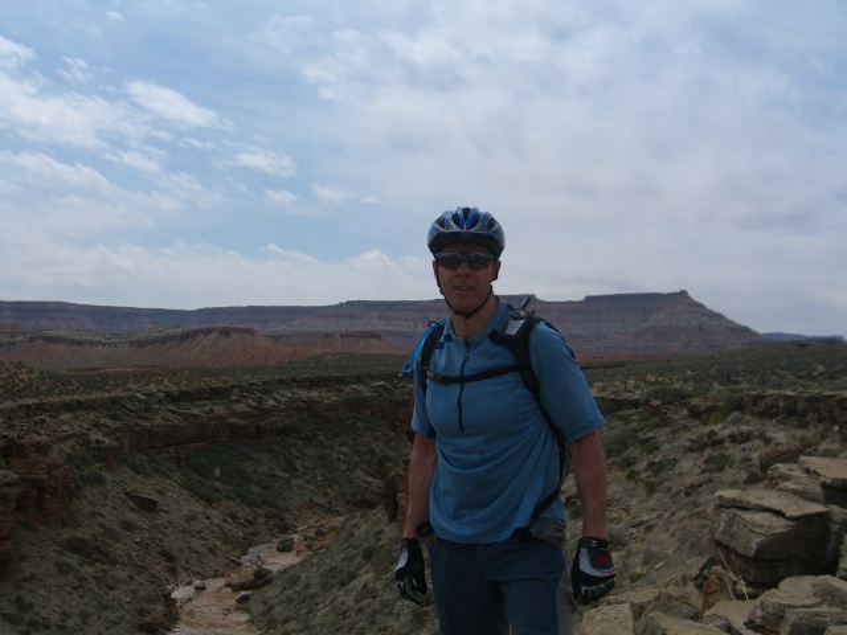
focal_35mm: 38
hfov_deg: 49.0
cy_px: 318
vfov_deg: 37.7
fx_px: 930
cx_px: 424
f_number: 8
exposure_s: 1/400
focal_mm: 7.9
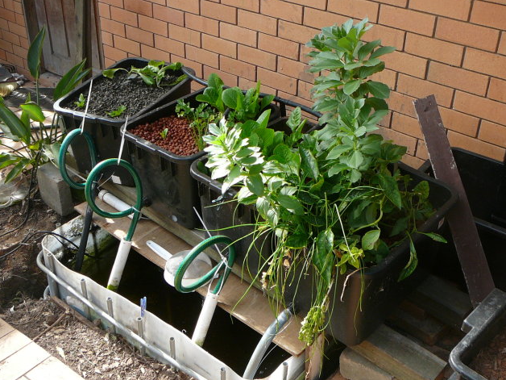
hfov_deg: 45.8
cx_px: 263
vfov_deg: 35.1
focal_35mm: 41
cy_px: 173
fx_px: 599
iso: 80
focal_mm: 5.2
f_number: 2.8
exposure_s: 1/250
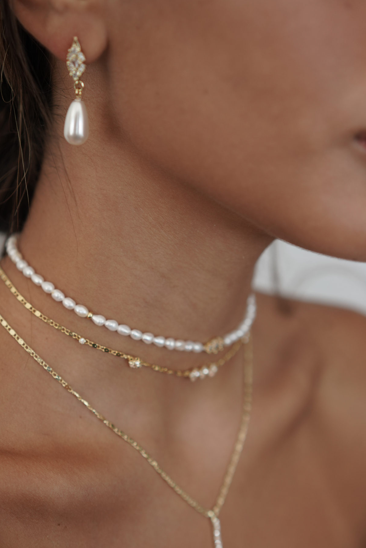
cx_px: 156
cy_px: 356
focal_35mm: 78
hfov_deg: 17.5
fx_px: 1189
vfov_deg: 25.9
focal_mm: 55
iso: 400
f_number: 2.8
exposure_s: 1/200
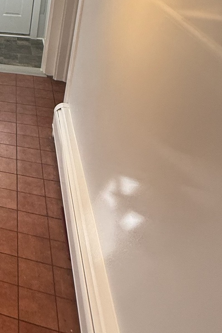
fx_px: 388
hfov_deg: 23.5
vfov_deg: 42.1
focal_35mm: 42
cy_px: 25
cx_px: -133
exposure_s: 1/120
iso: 200
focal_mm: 2.22
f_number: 2.2
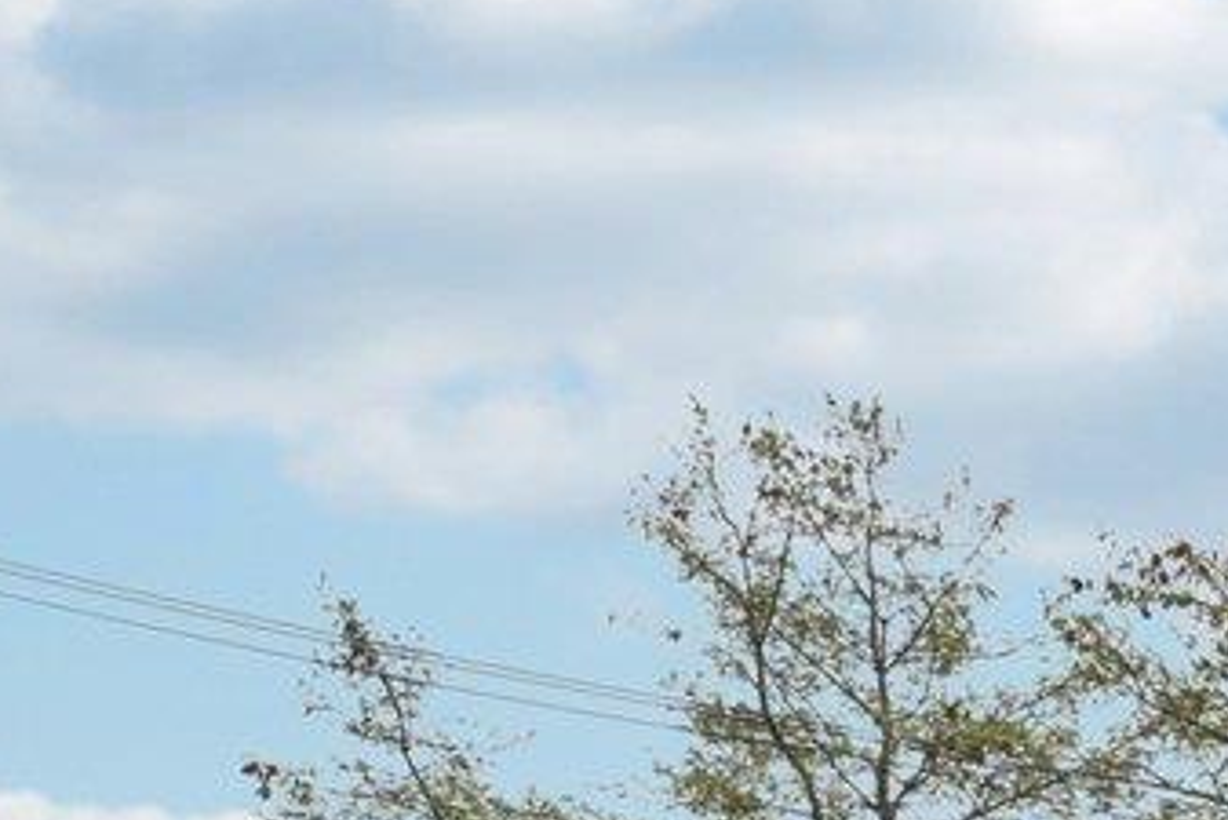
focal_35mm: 85
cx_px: 3276
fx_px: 2901
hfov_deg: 13.3
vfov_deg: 13.9
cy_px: 1587
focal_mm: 14
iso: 400
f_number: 8
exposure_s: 1/60
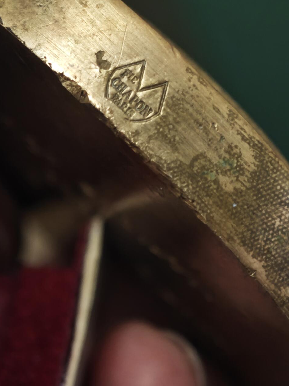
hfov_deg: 8.7
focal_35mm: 171
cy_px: 138
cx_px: 159
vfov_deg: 11.6
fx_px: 1904
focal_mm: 12.28
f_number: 1.8
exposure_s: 1/33.3
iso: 1000
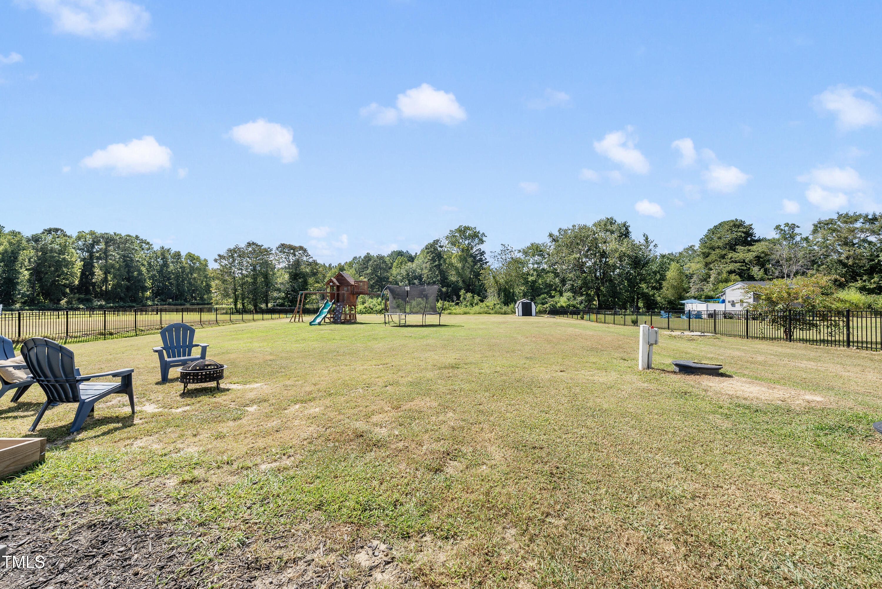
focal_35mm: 13
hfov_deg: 108.3
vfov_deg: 85.5
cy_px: 294
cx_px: 441
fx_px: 319
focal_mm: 13
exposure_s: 1/400
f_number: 7.1
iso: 80
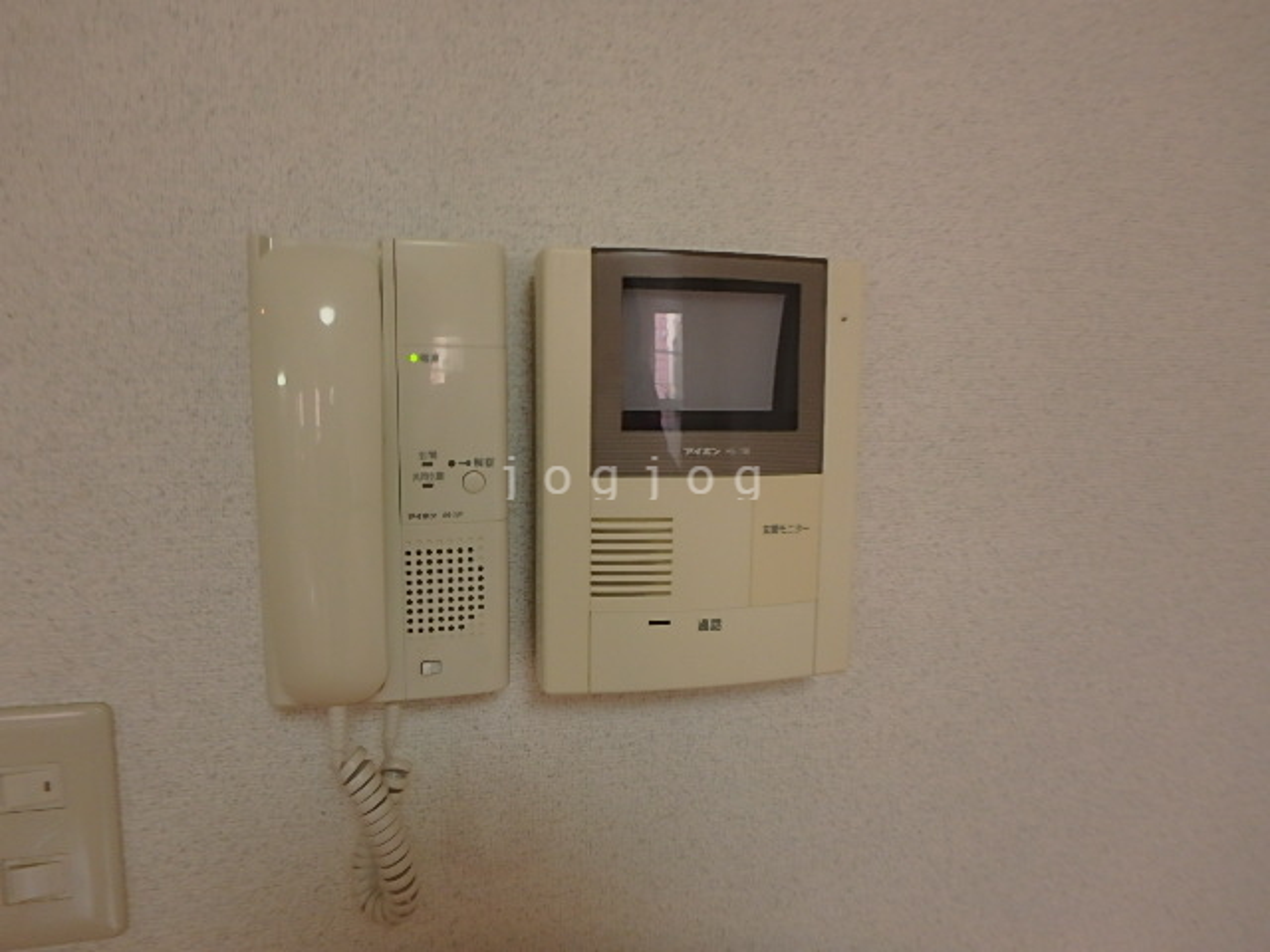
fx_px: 770
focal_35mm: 21
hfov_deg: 79.0
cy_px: 476
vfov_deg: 63.4
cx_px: 635
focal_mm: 3.7
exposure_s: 1/40
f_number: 3.5
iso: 200
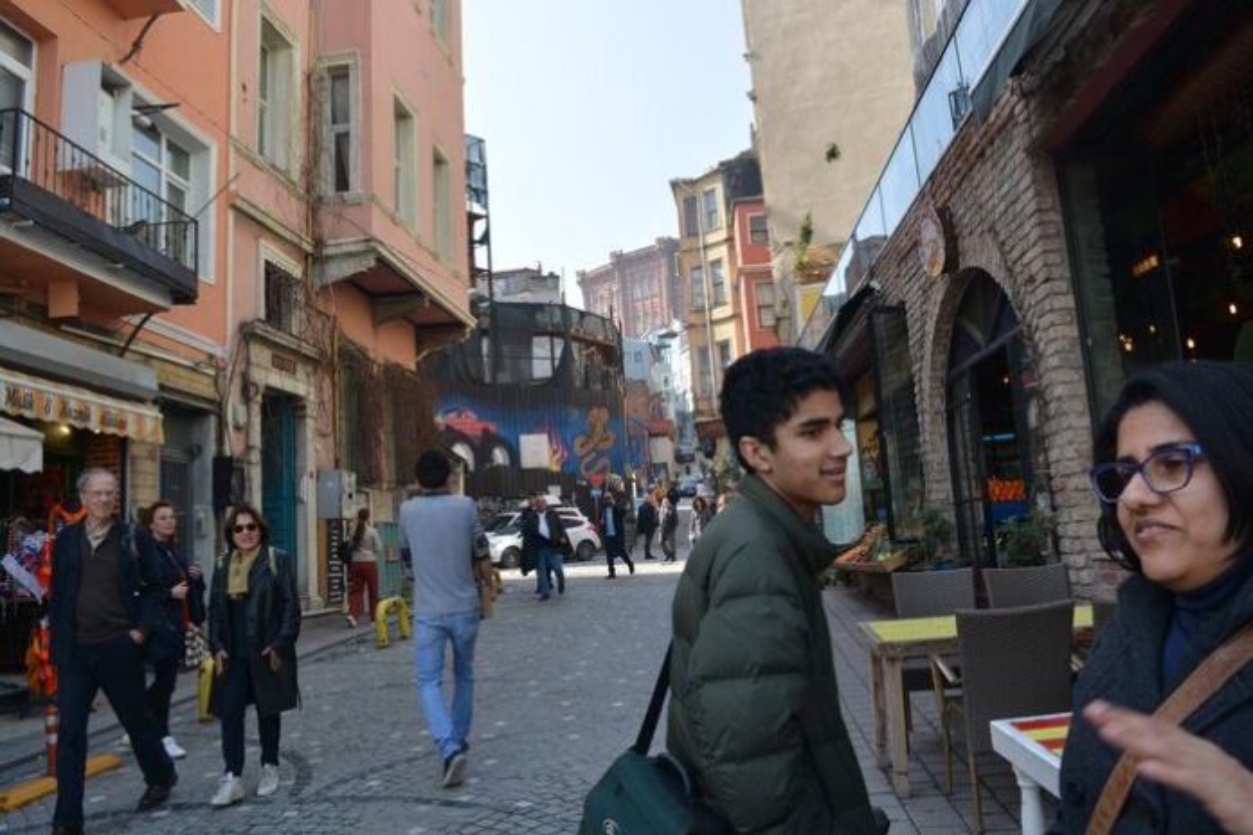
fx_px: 940
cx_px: 626
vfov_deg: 47.9
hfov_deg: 67.4
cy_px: 418
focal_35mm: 27
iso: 100
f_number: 7.1
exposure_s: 1/200
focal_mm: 18
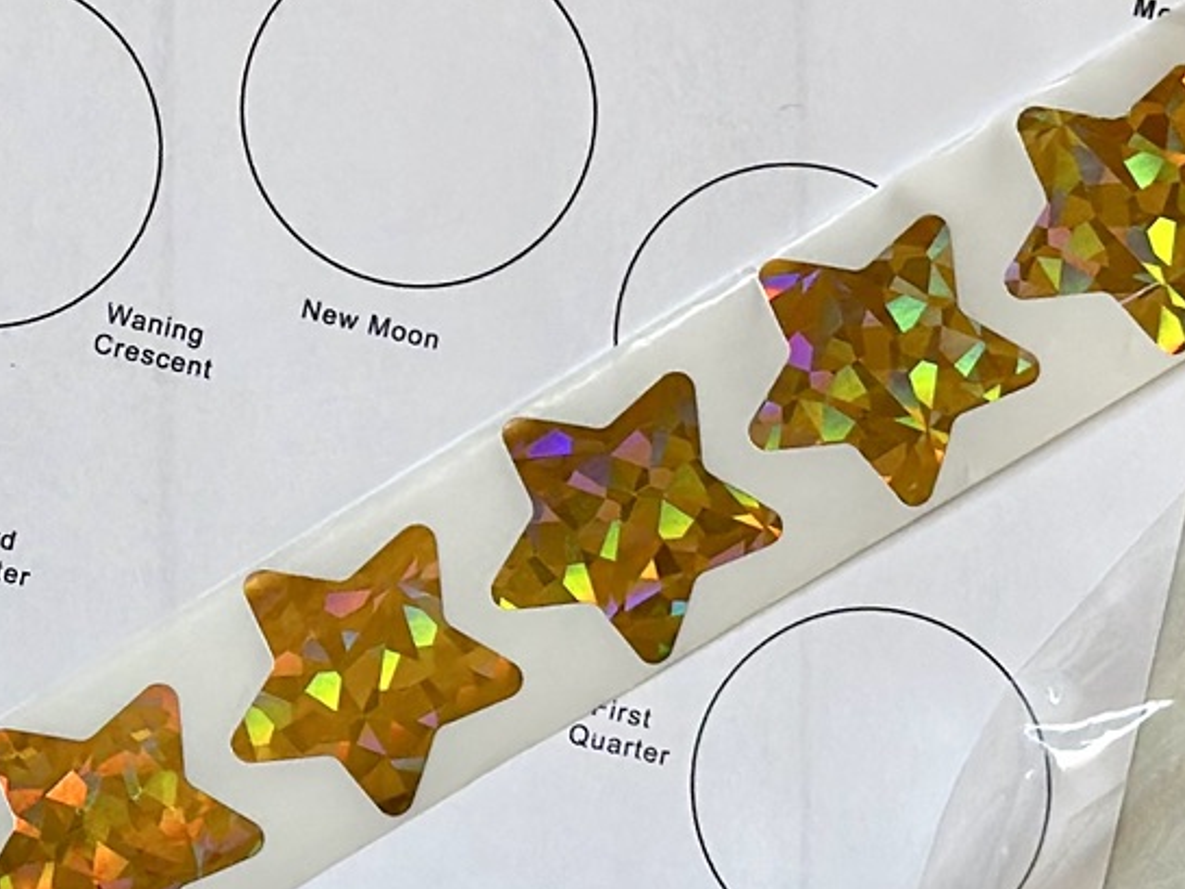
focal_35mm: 176
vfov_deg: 8.4
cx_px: -357
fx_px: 6026
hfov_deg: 11.0
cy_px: 506
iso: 80
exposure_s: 1/121
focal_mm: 6.86
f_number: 1.78
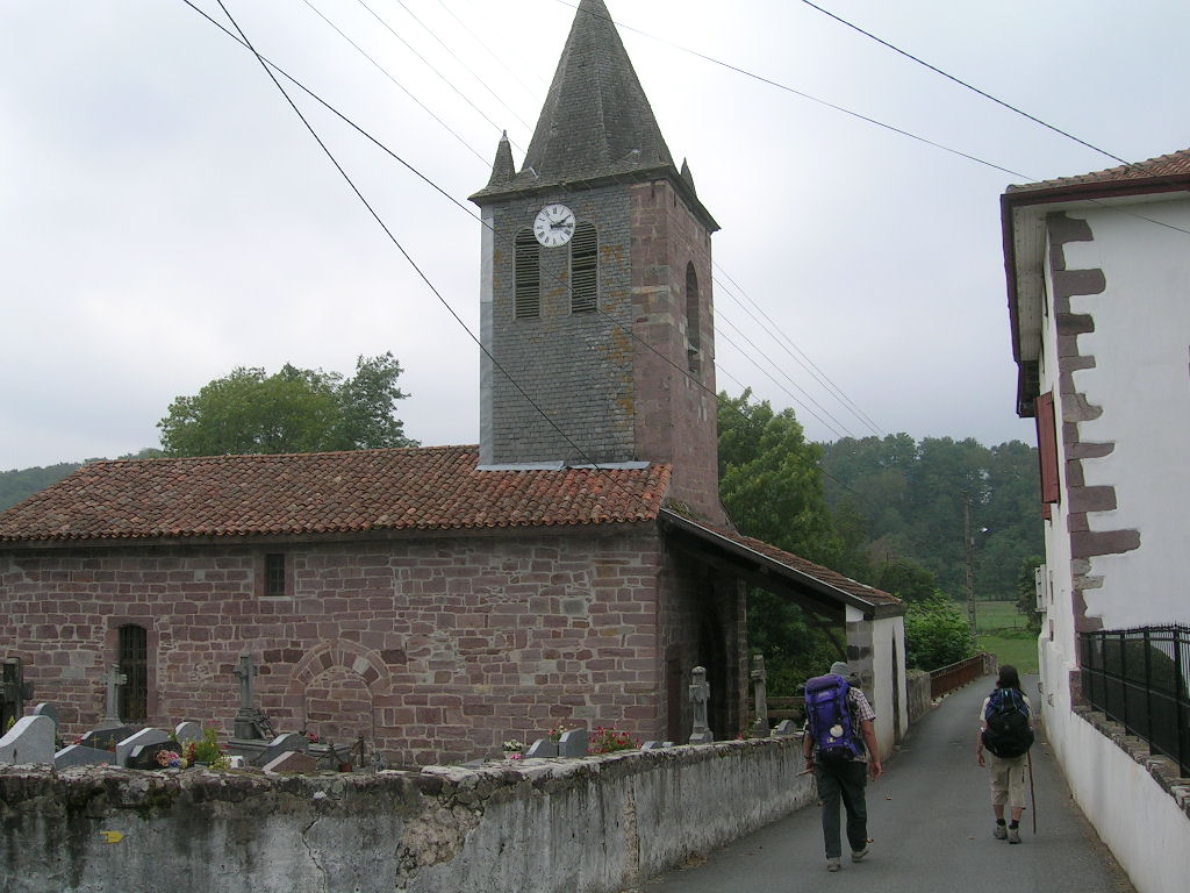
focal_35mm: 35
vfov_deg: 40.7
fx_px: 1203
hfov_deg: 52.6
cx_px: 595
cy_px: 446
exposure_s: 1/392
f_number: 4.8
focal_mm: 5.4
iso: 50
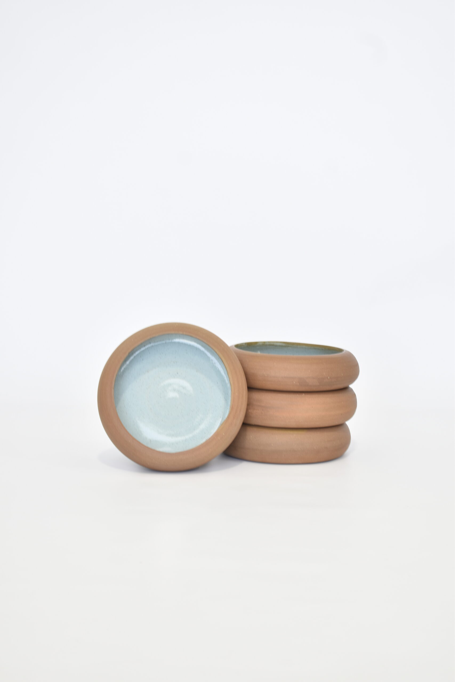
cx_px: 228
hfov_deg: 22.6
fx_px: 1137
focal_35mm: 60
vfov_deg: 33.4
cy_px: 341
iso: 250
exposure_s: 1/6
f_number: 6.3
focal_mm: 40
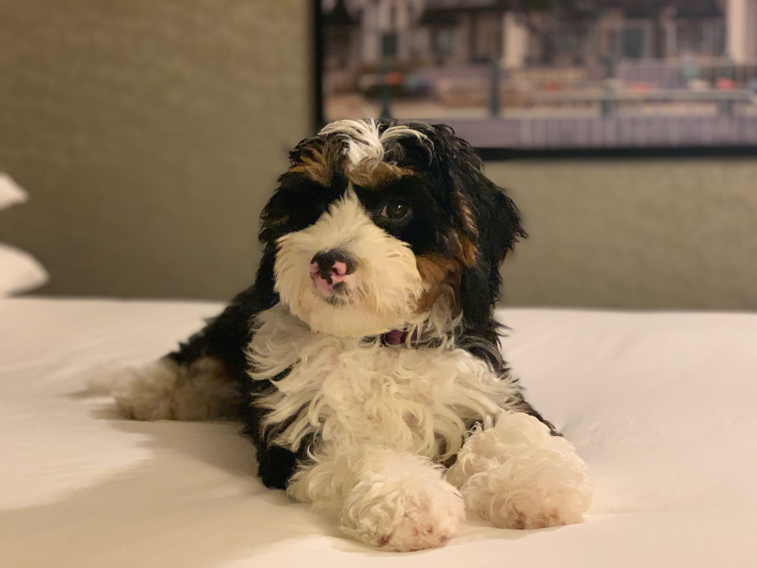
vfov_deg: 28.0
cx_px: 378
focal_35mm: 52
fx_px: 1137
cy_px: 284
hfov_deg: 36.8
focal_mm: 6
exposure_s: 1/30
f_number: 2.4
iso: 640
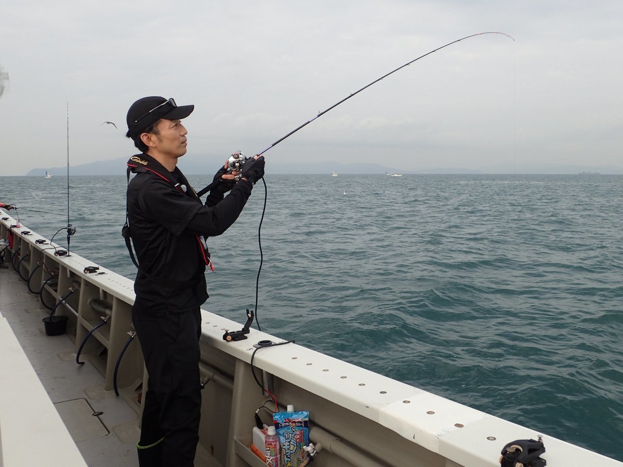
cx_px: 312
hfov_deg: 60.0
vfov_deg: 46.8
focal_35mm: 30
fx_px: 540
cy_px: 234
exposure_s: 1/500
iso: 100
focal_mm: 5.5
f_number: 3.2
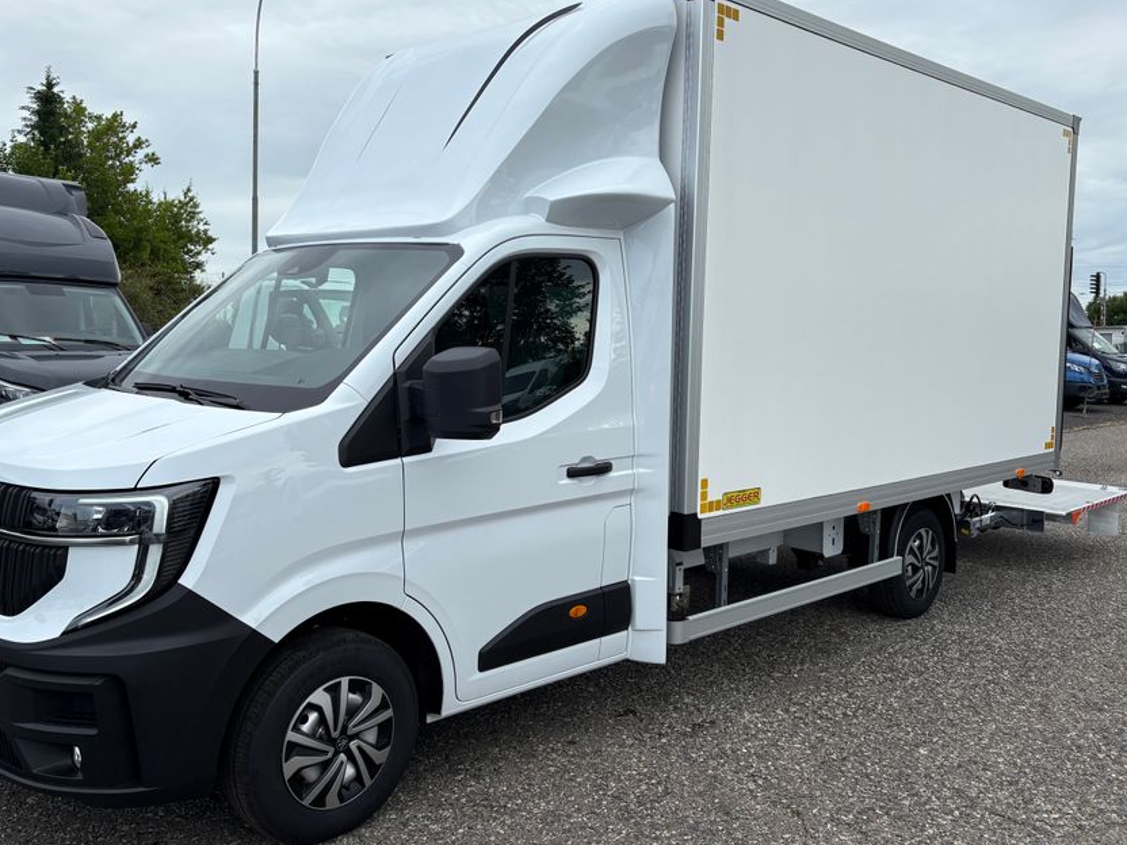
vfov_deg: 44.1
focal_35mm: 32
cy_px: 383
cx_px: 549
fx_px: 1042
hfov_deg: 56.8
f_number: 1.6
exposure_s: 1/2985
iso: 50
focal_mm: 5.96
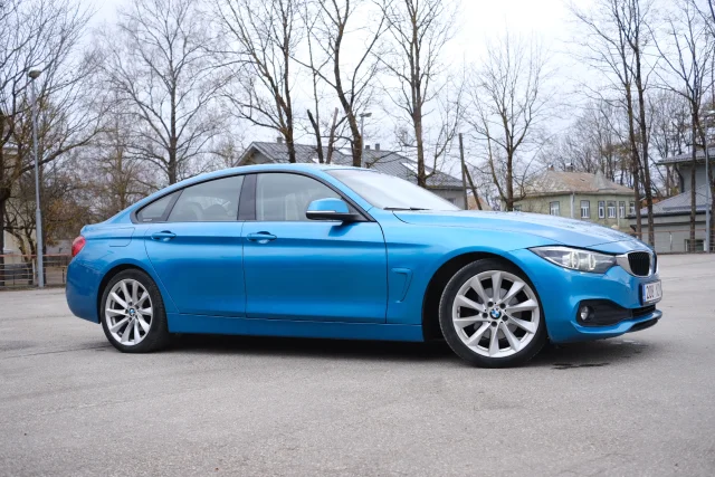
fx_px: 814
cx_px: 358
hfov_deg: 47.4
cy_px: 238
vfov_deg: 32.6
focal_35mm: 41
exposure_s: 1/500
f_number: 3.6
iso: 320
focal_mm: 27
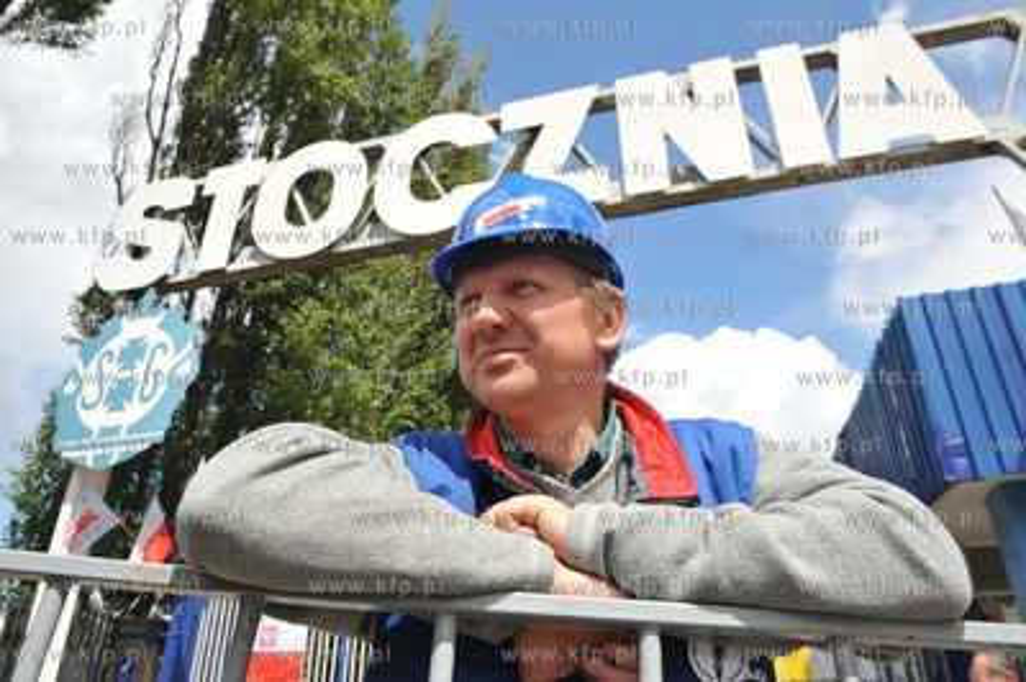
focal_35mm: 24
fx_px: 683
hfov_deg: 73.8
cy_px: 341
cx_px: 513
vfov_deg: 53.1
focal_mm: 24
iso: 400
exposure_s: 1/640
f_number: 9
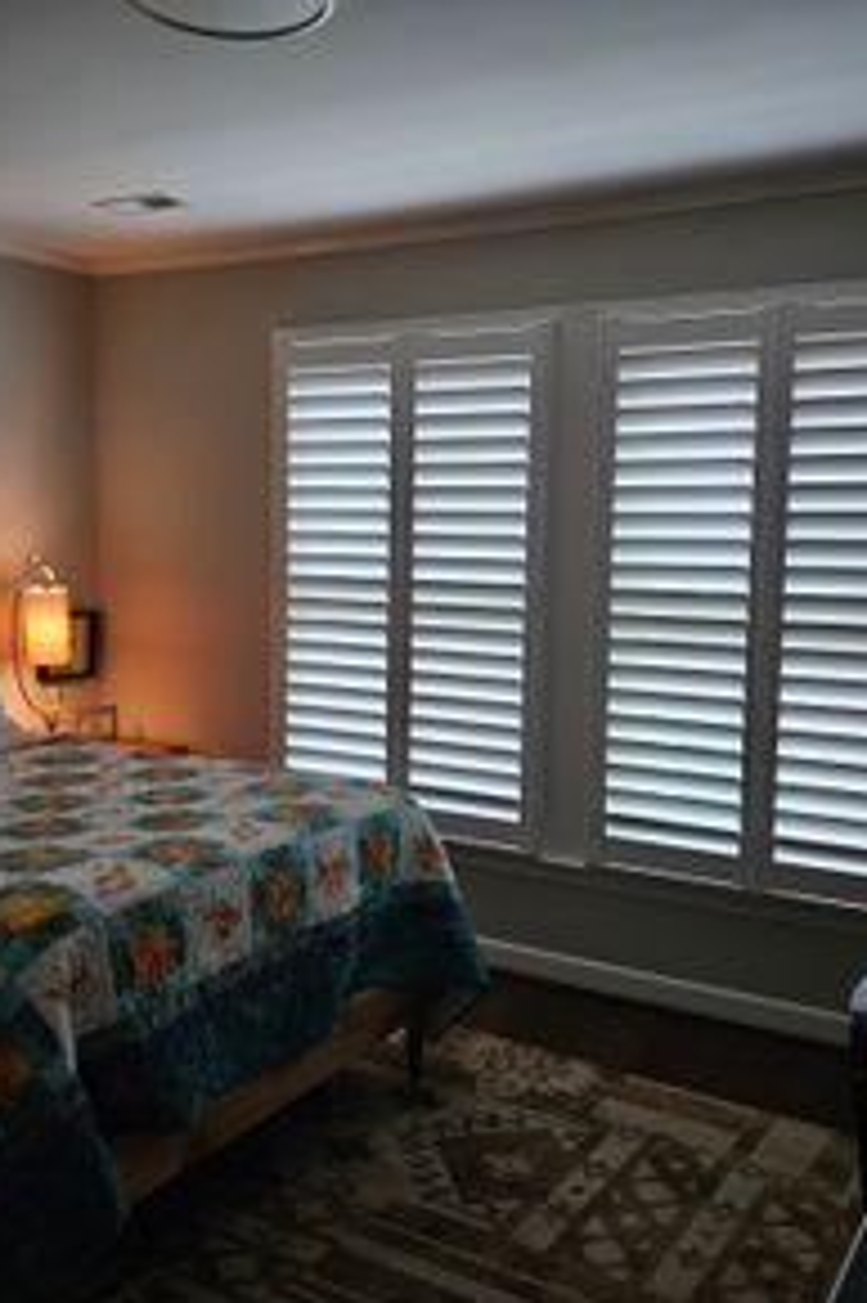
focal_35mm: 33
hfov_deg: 39.9
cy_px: 660
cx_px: 440
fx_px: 1193
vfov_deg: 57.2
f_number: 1.7
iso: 200
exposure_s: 1/120
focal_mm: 6.3
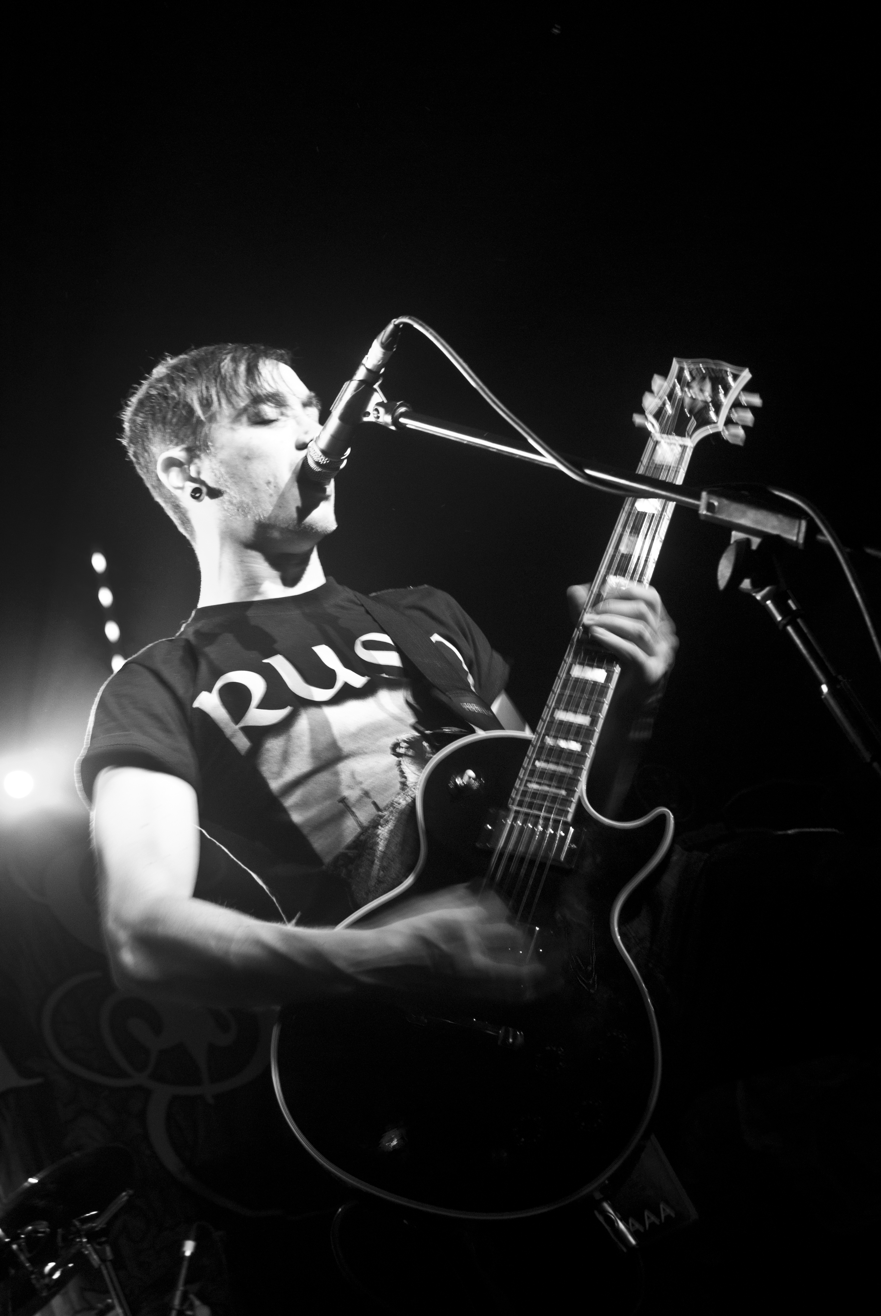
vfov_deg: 43.6
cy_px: 658
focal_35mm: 45
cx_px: 440
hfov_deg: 29.9
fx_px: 1647
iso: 400
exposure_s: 1/20
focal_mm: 30
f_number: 5
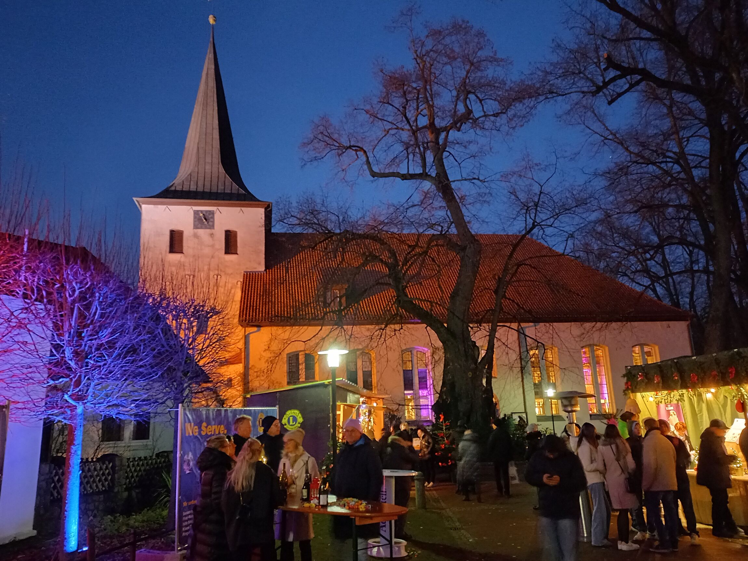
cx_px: 374
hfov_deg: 69.4
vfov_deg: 54.9
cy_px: 280
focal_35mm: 25
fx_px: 540
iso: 3200
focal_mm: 4.6
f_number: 1.8
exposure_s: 1/10
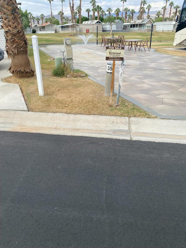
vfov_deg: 67.3
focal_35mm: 26
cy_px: 124
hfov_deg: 53.1
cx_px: 93
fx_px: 186
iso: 32
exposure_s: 1/1522
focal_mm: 4.25
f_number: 1.8
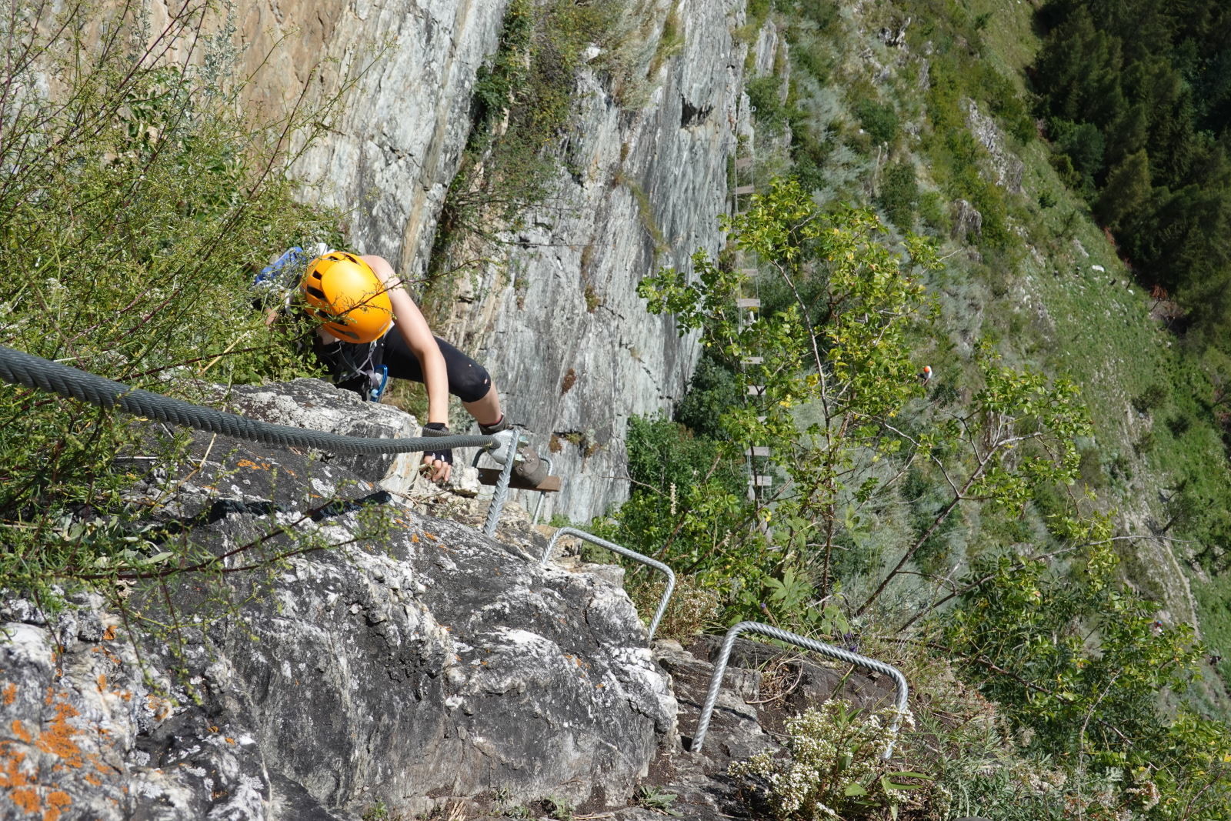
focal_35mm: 37
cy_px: 410
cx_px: 616
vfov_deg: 35.9
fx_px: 1265
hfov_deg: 51.9
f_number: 6.3
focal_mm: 13.56
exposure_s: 1/400
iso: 125
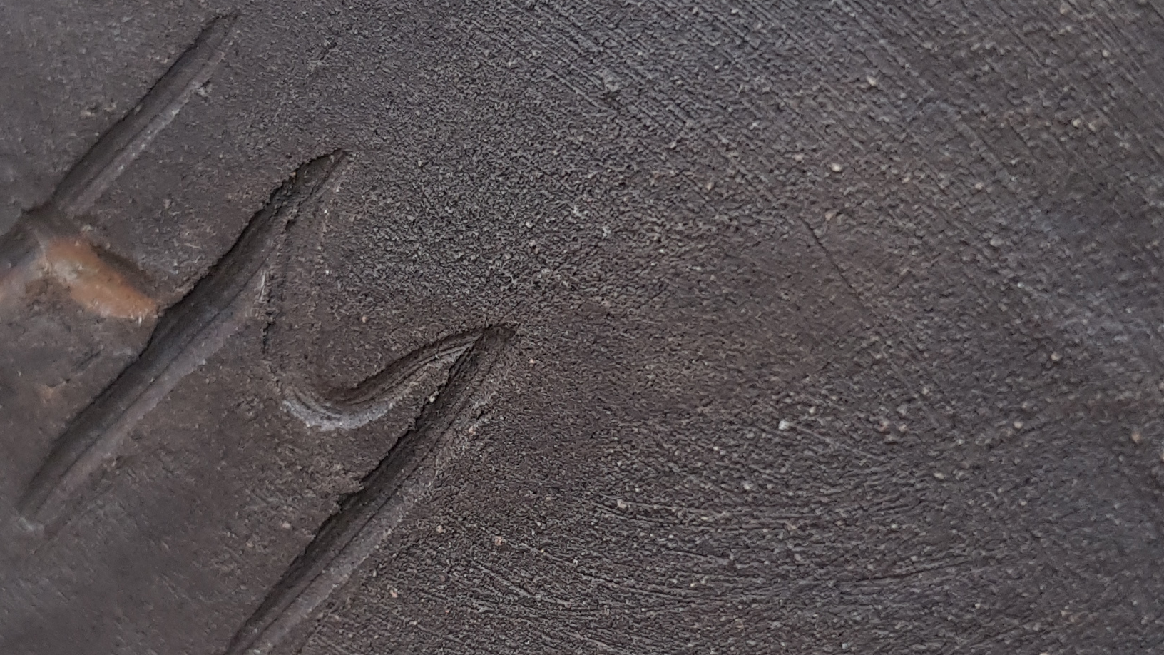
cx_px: 562
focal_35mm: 70
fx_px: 2161
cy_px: 463
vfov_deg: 17.2
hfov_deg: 30.2
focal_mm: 4.2
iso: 80
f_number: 1.7
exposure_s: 1/100
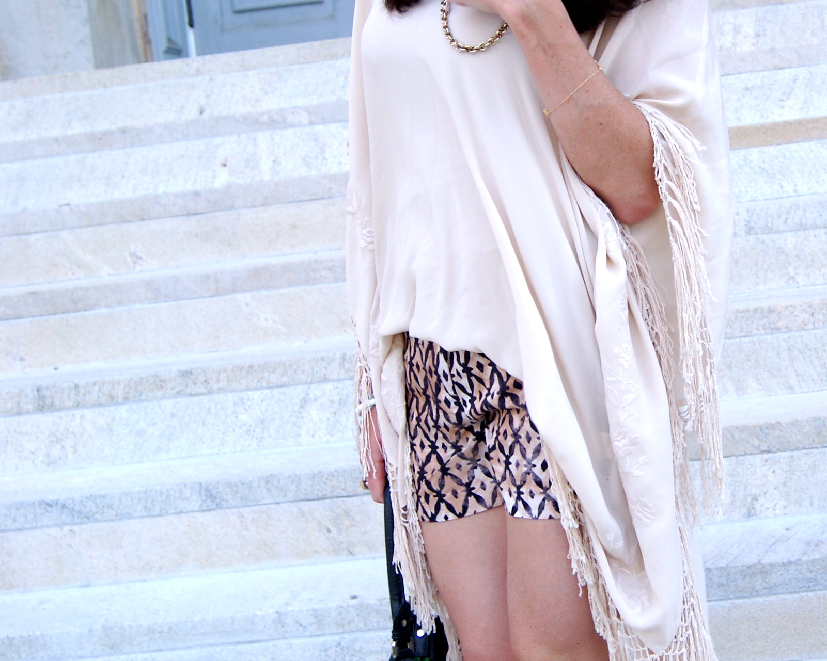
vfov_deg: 20.4
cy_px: 341
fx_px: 1836
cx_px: 643
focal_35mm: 75
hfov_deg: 25.0
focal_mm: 22
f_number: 4
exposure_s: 1/60
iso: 100
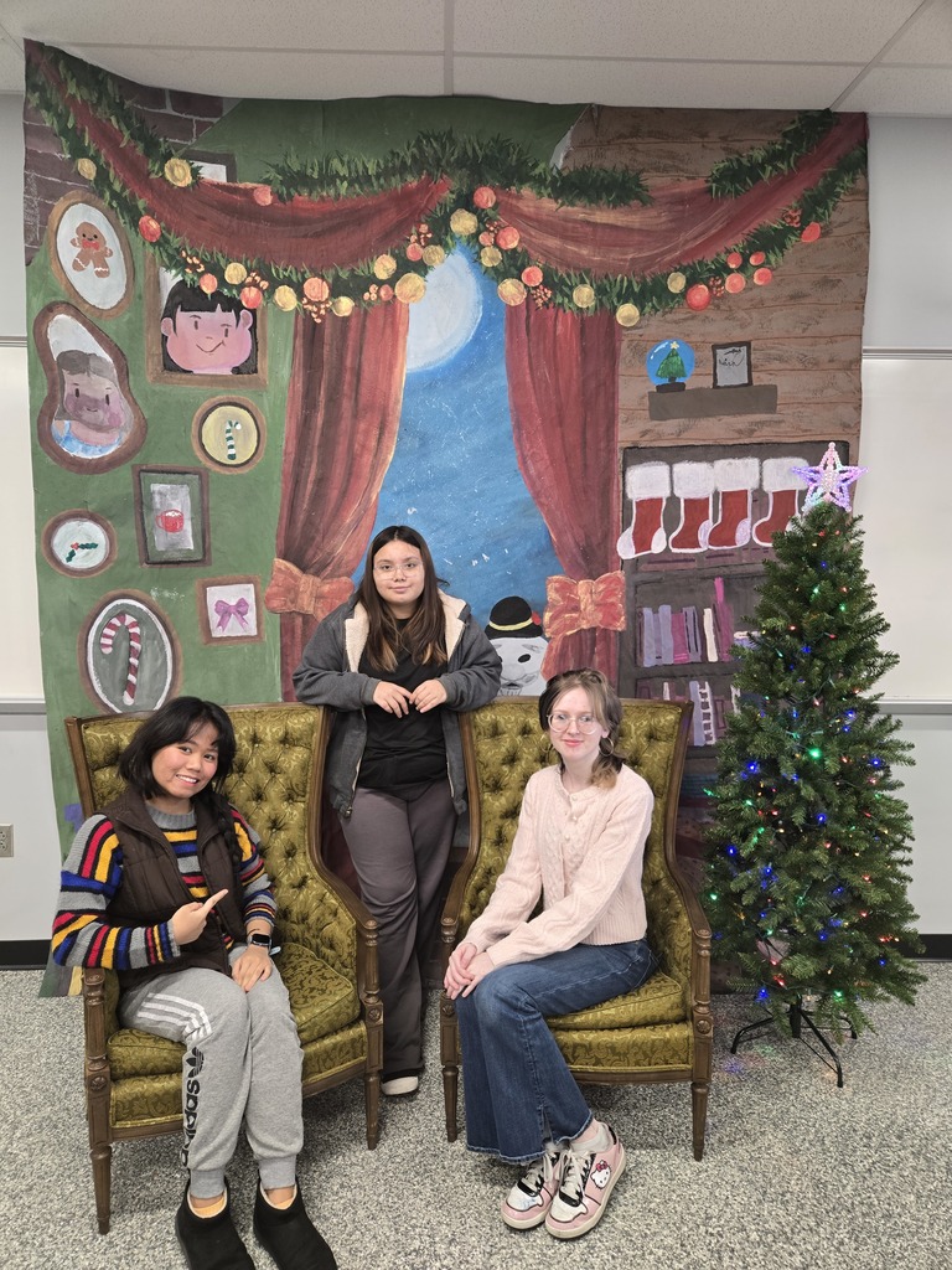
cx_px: 476
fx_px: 843
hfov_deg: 58.9
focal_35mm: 23
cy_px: 635
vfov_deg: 73.9
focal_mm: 5.4
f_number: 1.8
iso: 125
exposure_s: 1/50
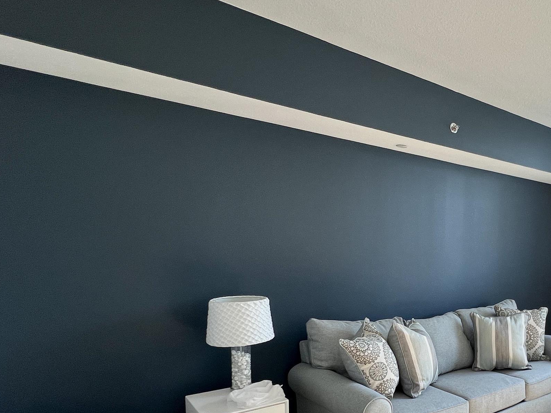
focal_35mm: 25
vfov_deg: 53.4
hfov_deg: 60.8
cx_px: 476
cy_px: 286
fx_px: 398
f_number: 1.8
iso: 80
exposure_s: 1/99
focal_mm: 1.57
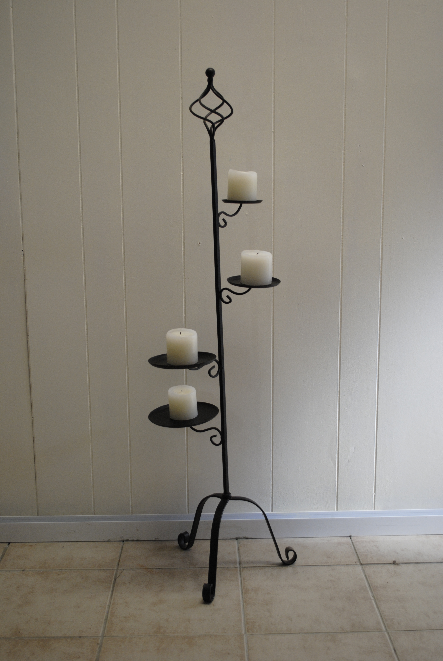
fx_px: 801
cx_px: 222
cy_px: 330
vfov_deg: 44.9
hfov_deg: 30.9
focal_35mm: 44
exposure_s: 1/50
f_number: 4.5
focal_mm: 29
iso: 400
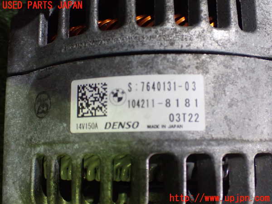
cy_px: 102
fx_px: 322
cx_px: 136
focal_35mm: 41
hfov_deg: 45.8
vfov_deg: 35.1
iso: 1000
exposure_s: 1/40
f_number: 2.8
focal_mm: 7.31
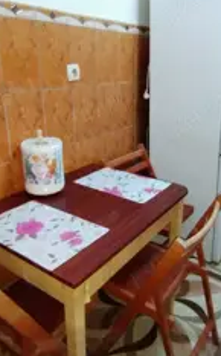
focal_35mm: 31
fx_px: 300
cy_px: 154
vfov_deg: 61.1
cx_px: 123
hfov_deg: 40.4
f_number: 2.2
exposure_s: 1/33.3
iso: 421
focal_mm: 1.45
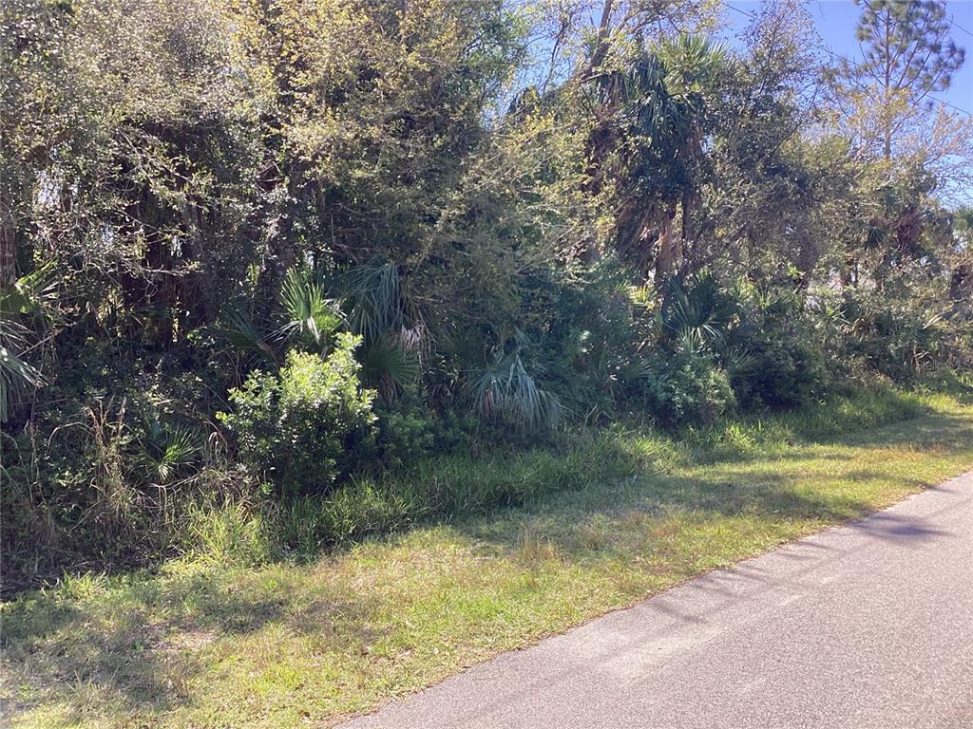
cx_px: 486
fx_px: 871
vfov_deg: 45.4
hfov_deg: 58.4
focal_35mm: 31
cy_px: 364
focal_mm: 3.3
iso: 25
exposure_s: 1/195
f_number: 2.4
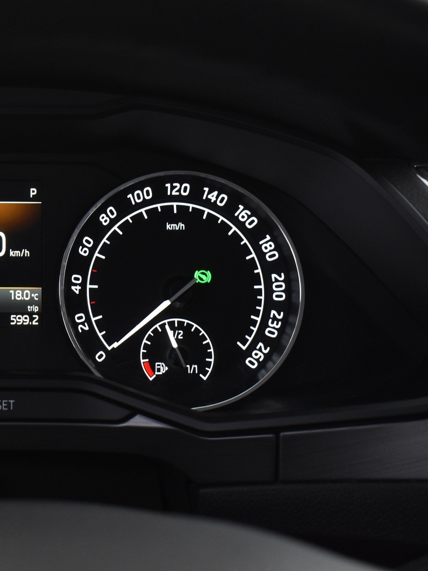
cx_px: -6
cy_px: 282
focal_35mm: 66
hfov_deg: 21.4
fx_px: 1088
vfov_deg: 29.4
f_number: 5.6
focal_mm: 30
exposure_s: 1/15
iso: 1250
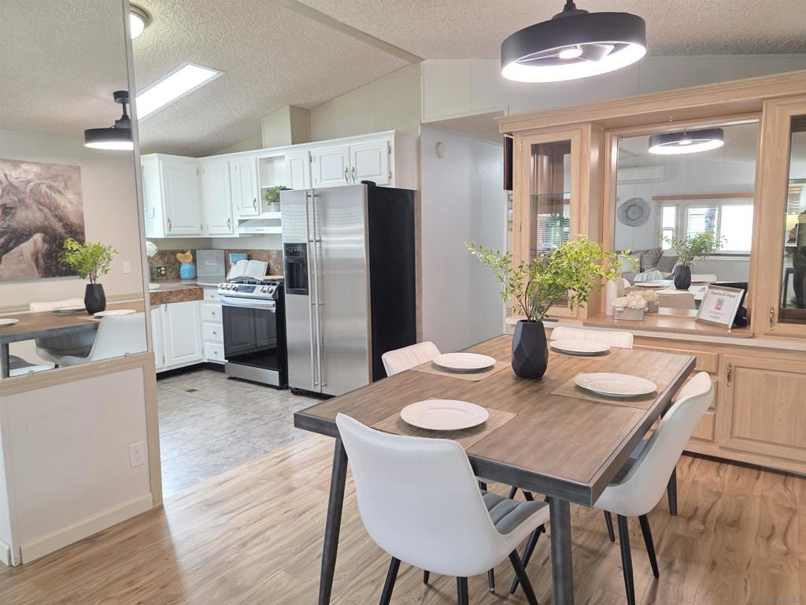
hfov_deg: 73.9
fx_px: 536
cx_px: 403
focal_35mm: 23
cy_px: 302
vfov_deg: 58.9
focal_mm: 6.3
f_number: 1.7
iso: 160
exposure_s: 1/61.3
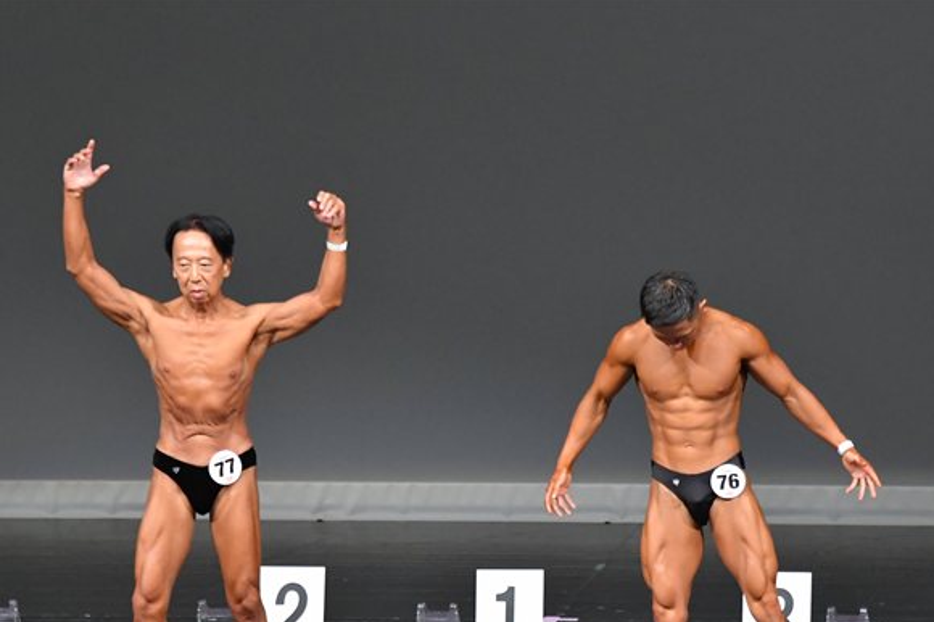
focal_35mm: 381
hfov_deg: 5.4
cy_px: 413
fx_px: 9879
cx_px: 469
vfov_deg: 3.6
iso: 5000
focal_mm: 190
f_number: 5.6
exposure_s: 1/400
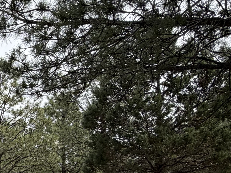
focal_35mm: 58
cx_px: -96
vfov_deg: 24.2
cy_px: 170
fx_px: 387
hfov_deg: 26.2
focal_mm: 2.22
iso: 20
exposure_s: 1/970
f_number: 2.2
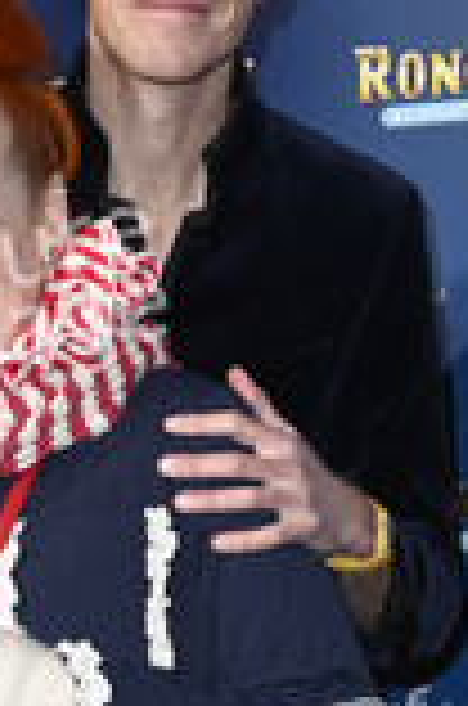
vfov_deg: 10.3
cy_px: 540
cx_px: 68
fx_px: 3897
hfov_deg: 6.9
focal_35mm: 199
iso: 1250
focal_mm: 78
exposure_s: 1/250
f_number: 5.6
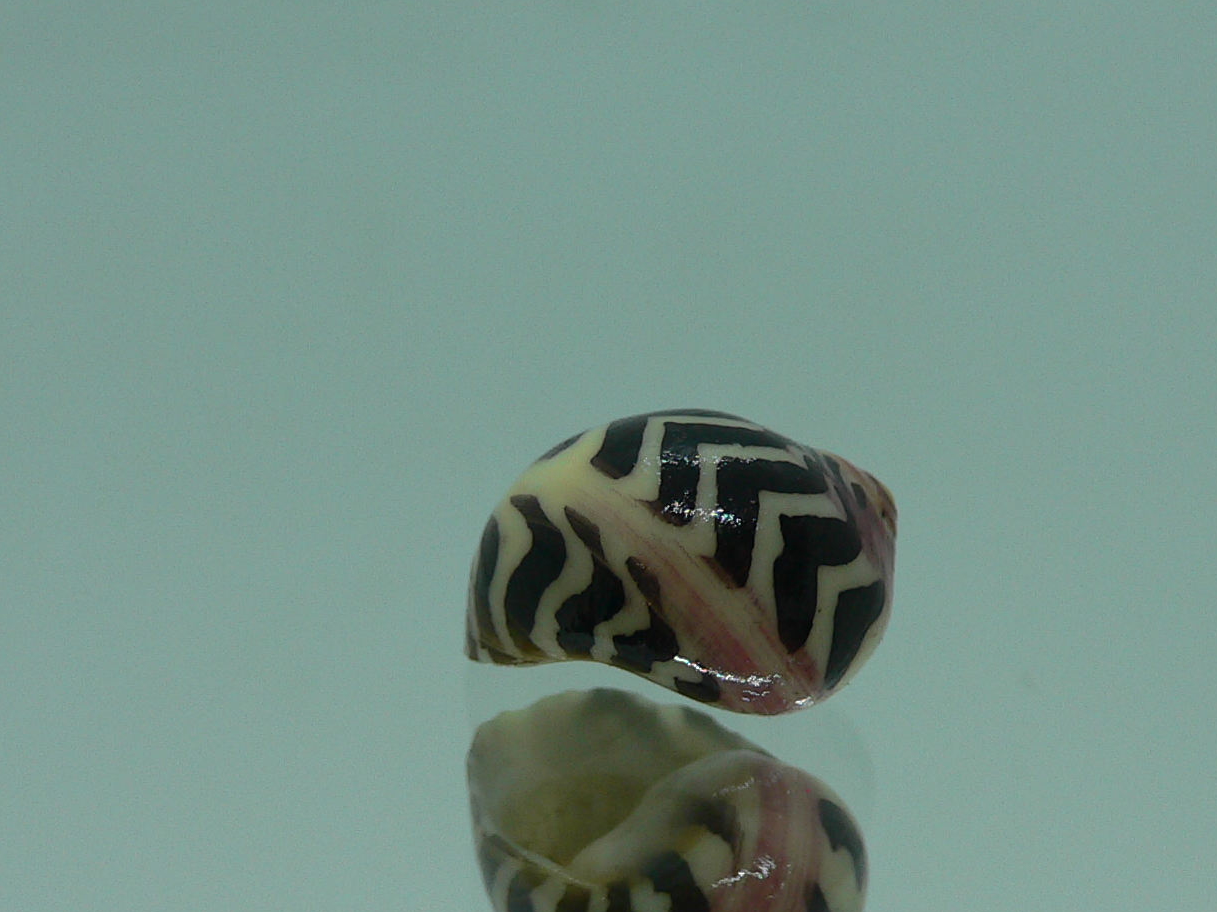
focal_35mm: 58
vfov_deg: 25.0
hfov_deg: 33.2
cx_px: 695
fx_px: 2039
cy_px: 642
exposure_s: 1/80
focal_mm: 4.6
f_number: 2.8
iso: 80
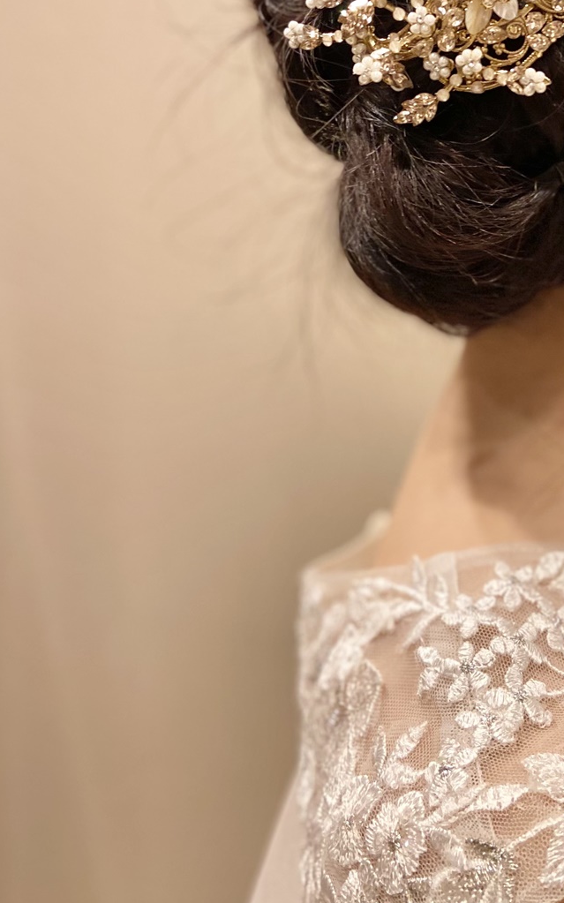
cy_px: 210
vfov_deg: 42.0
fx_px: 1132
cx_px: 557
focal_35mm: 46
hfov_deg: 26.6
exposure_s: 1/60
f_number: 1.8
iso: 250
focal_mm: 4.25
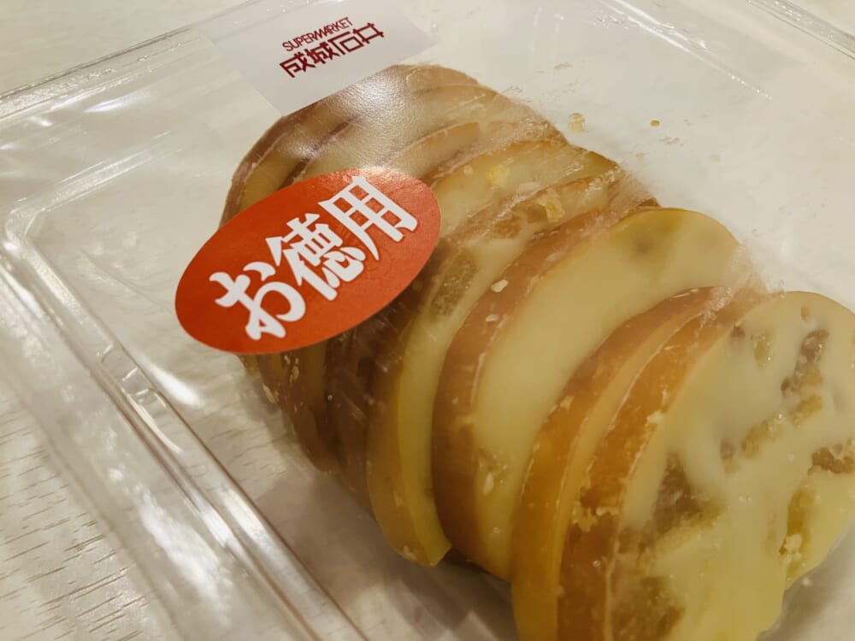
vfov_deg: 49.7
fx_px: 692
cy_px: 320
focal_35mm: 28
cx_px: 428
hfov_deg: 63.4
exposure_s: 1/50
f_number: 1.8
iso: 100
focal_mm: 3.99
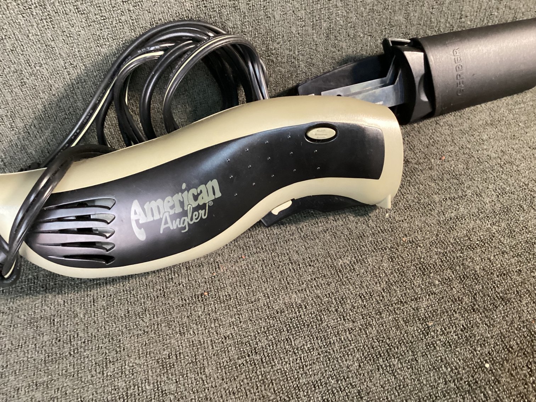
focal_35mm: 31
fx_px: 480
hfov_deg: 58.3
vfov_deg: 45.4
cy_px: 201
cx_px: 268
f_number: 2.4
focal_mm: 3.3
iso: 400
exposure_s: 1/40
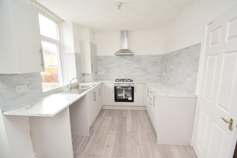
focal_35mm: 15
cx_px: 118
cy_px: 79
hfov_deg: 100.4
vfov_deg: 77.3
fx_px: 99
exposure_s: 1/125
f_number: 5.6
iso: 640
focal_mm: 10
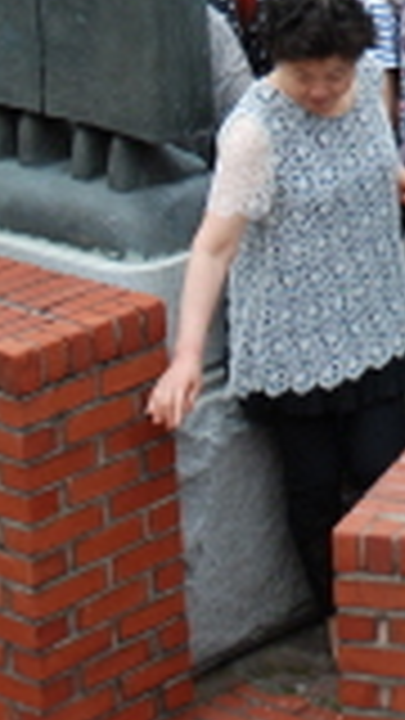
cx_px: 878
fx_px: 3921
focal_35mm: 205
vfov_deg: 10.3
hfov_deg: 5.7
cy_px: -178
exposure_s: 1/250
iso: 200
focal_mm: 29
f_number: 5.6
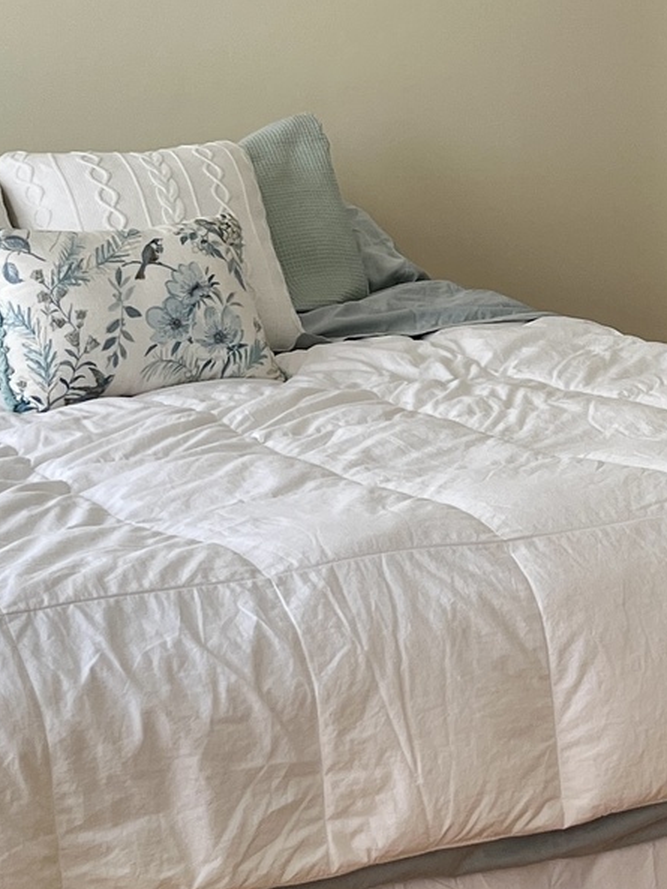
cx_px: 664
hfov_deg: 14.4
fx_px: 2594
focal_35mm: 101
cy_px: 162
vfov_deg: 19.2
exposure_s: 1/440
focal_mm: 5.1
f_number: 1.6
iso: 50
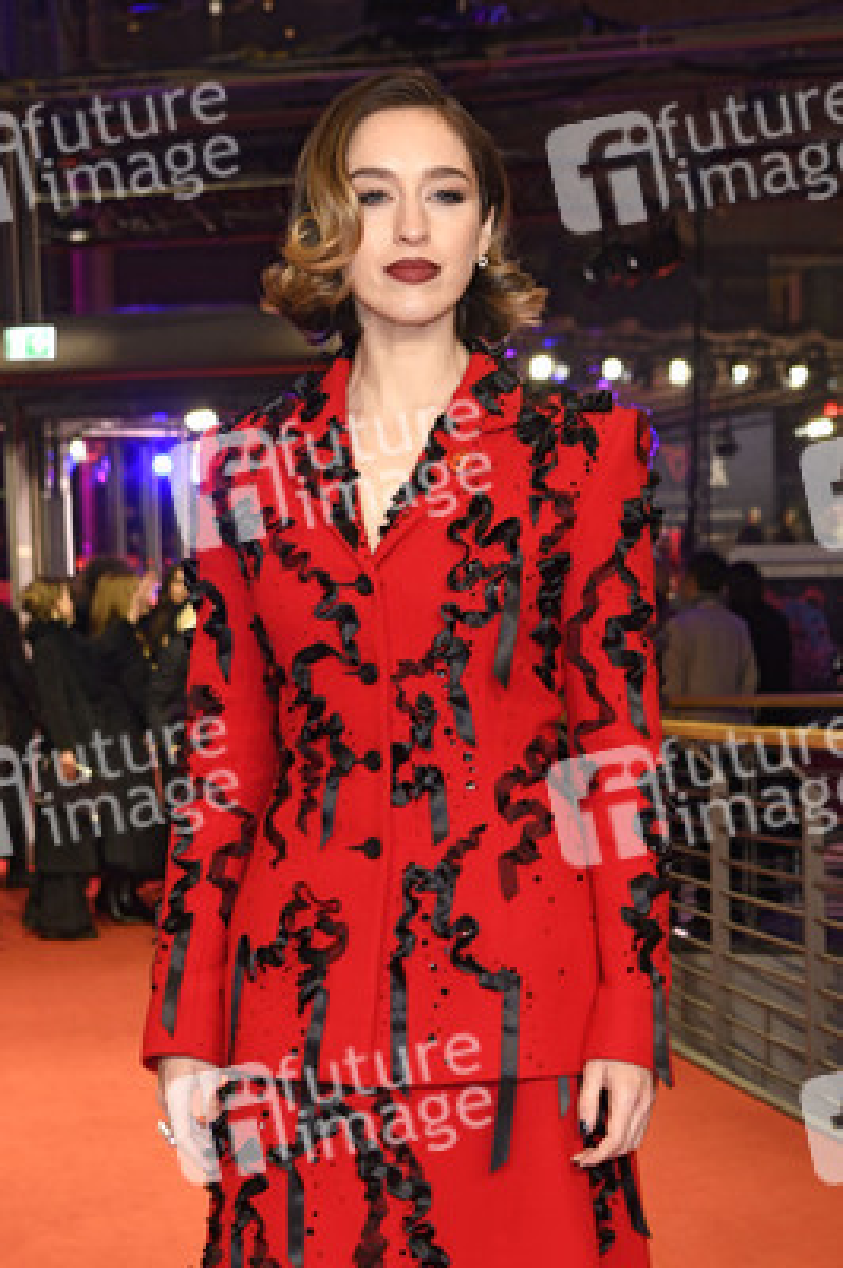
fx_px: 1689
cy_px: 634
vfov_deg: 41.1
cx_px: 422
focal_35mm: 48
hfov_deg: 28.0
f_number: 5
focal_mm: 48
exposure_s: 1/125
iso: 1250
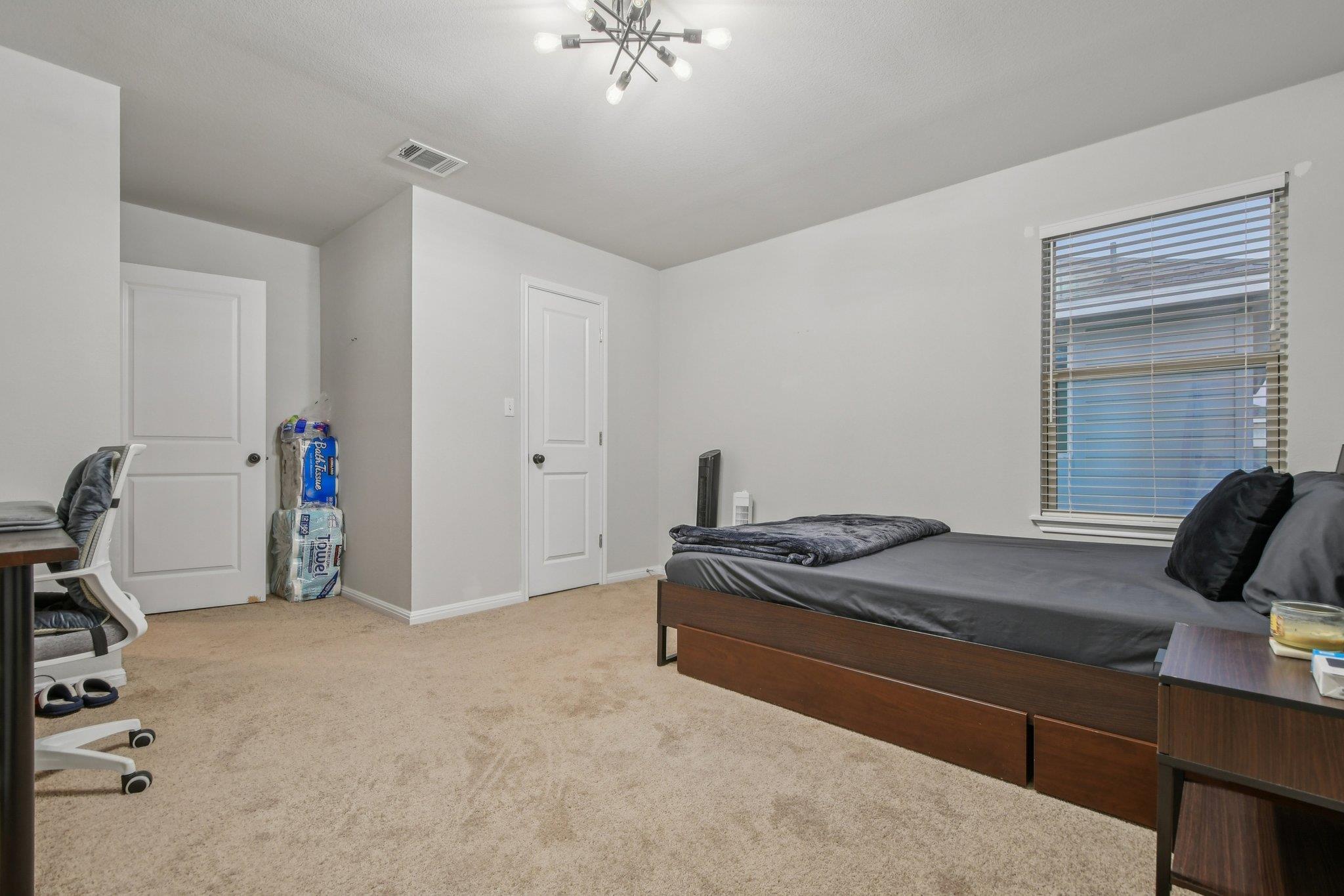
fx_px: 560
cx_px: 672
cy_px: 448
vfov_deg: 77.3
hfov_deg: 100.4
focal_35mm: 15
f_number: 8
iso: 400
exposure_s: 1/5
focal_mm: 10
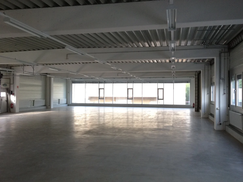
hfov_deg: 52.6
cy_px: 91
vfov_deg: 40.7
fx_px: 246
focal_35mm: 35
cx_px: 122
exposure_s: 1/120
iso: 160
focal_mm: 4.28
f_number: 2.4
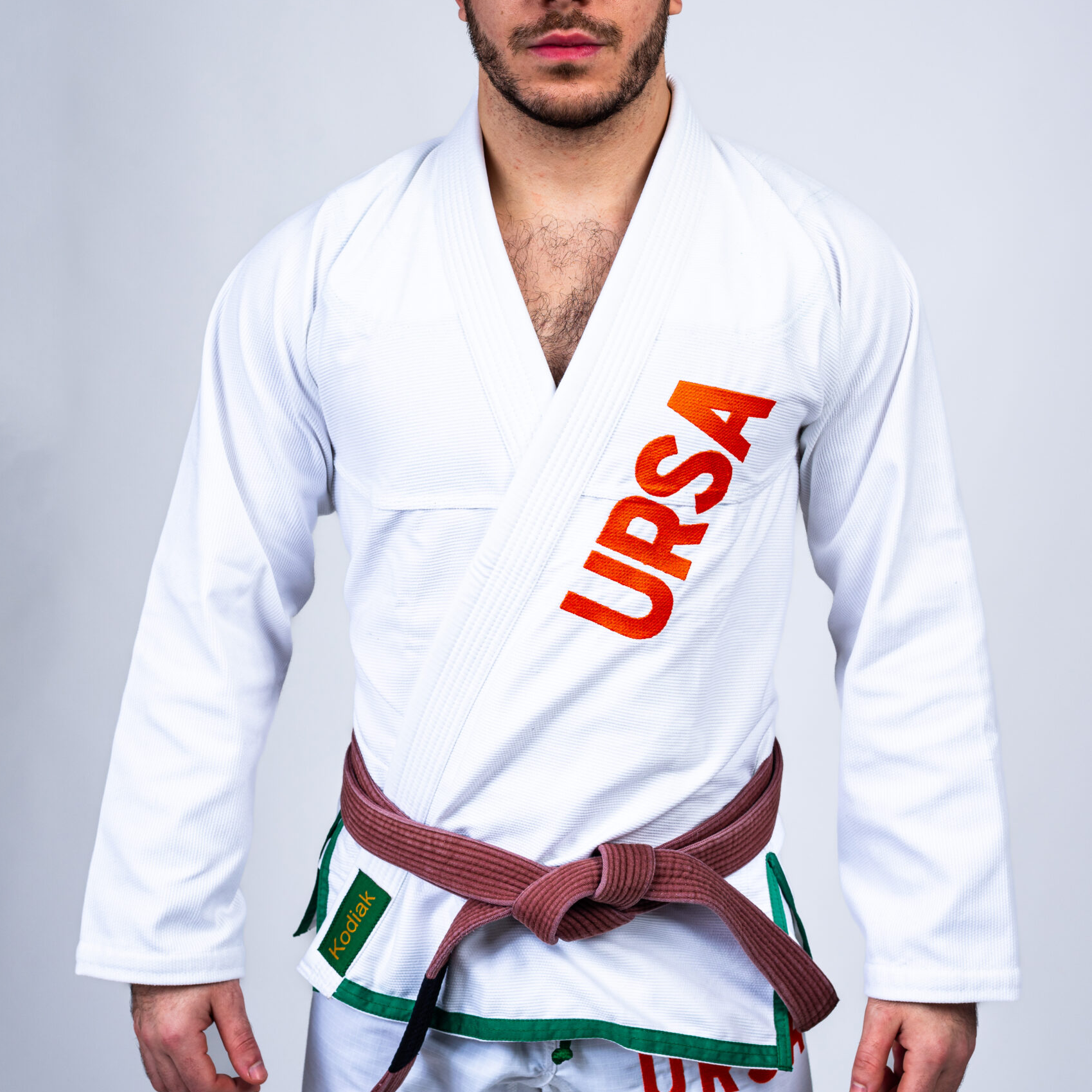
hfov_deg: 26.9
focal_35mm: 64
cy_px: 473
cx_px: 544
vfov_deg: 26.9
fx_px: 2284
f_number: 6.3
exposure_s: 1/200
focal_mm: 50
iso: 100
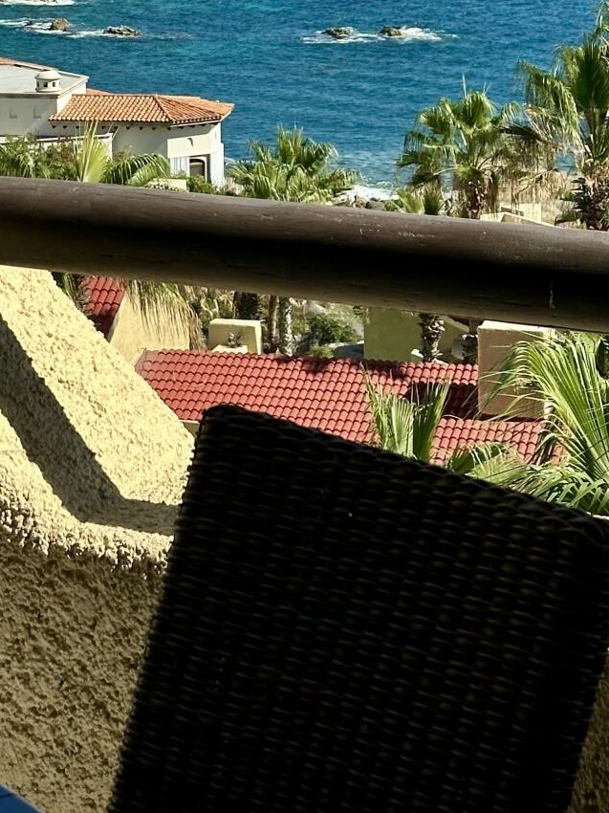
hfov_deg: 13.0
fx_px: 2652
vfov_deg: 16.9
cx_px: 121
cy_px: -58
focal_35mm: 113
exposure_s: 1/5000
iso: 64
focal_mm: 6.86
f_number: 1.78
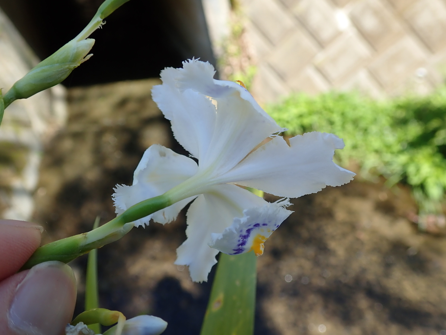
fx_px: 387
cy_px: 168
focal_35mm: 30
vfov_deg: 46.8
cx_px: 223
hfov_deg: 60.0
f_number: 3.2
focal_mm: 5.5
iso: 100
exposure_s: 1/320
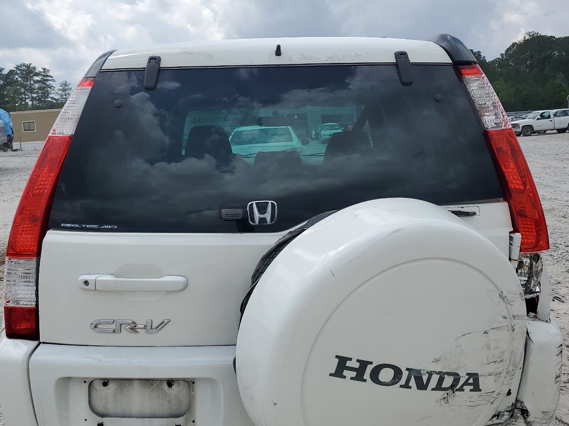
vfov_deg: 39.6
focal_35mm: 36
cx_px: 264
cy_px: 233
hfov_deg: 51.3
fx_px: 592
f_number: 1.5
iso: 50
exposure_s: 1/5000
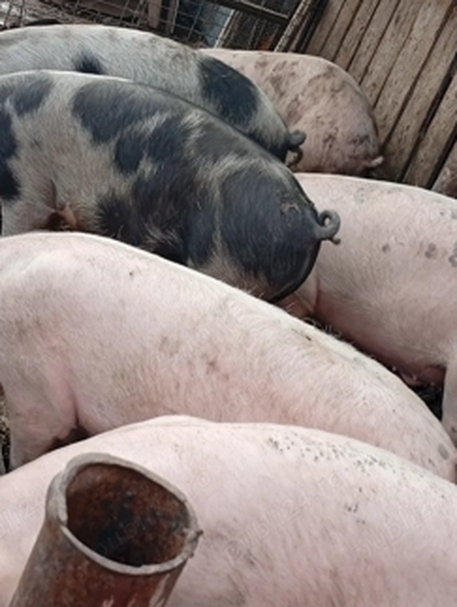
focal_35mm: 58
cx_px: 216
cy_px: 257
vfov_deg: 33.1
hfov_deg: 25.3
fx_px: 1019
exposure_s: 1/100
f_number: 1.8
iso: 57
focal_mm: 3.98
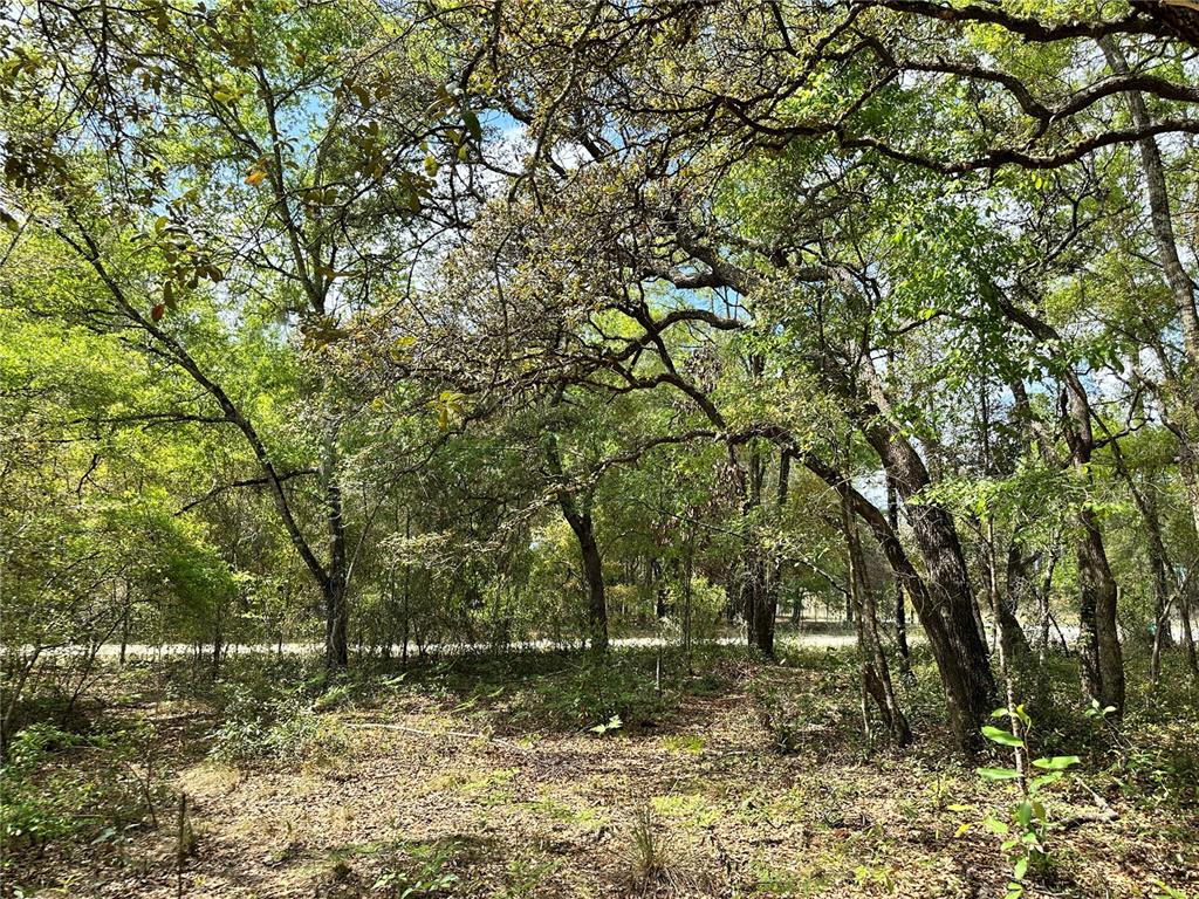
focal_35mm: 24
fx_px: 831
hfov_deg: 71.6
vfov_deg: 56.8
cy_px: 450
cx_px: 600
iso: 80
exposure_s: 1/1412
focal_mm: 6.86
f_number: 1.78
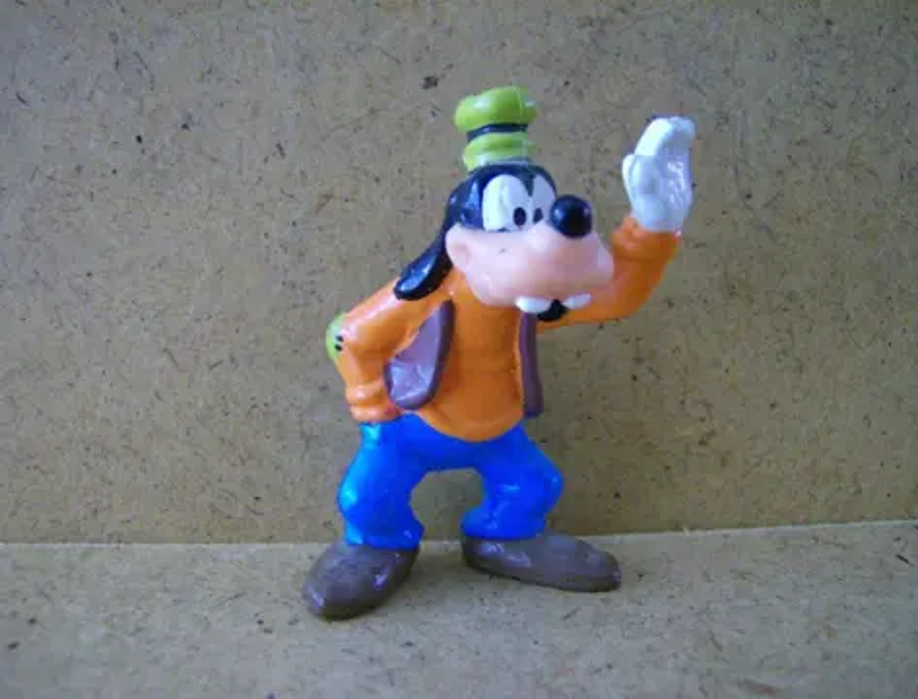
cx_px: 459
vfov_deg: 40.0
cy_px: 350
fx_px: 960
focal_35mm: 36
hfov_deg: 51.1
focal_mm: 6
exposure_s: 1/20
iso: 200
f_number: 2.8
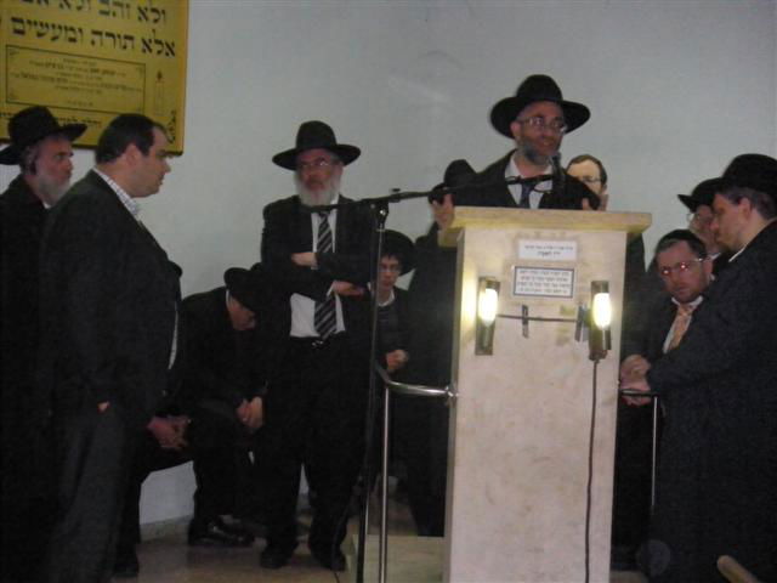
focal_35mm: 75
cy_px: 292
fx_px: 1683
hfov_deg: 26.0
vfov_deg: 19.6
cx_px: 388
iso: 800
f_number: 4.5
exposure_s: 1/60
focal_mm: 12.5
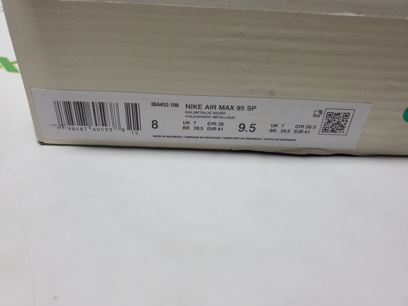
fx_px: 306
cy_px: 153
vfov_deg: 53.1
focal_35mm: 26
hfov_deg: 67.3
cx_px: 204
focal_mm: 4.3
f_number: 1.5
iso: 50
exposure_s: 1/479
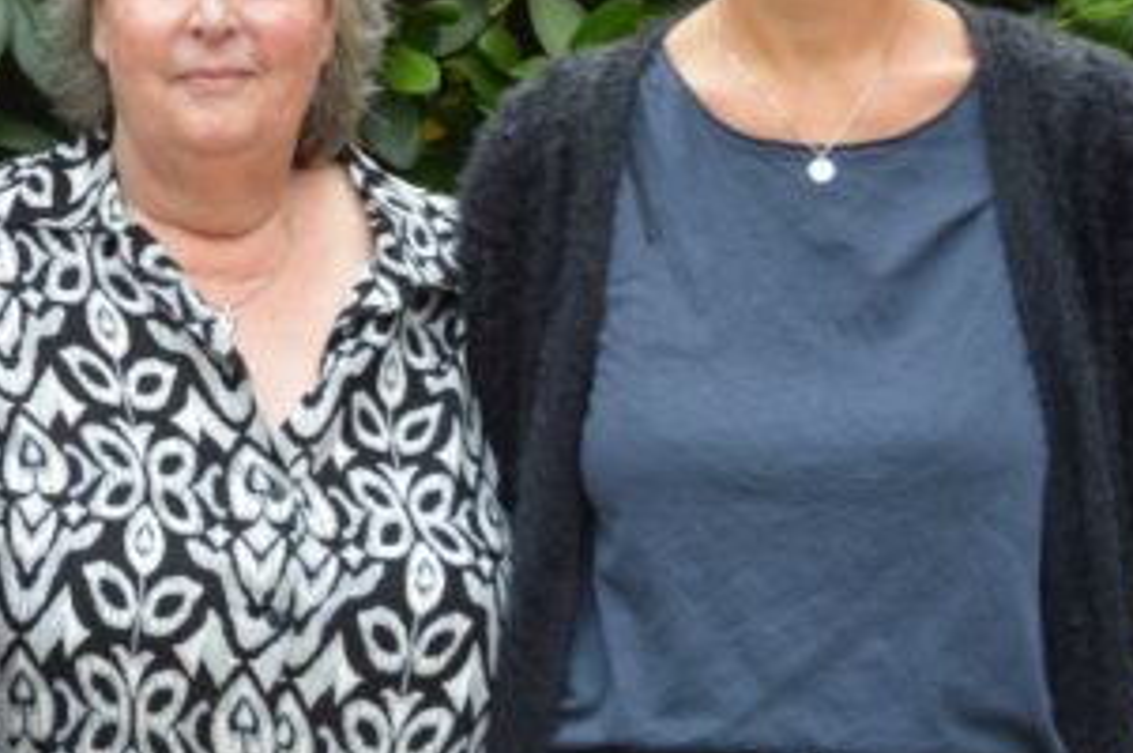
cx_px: -56
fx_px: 3496
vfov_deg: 12.2
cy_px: 137
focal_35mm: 111
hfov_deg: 17.9
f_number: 4
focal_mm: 31
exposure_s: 1/60
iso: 400
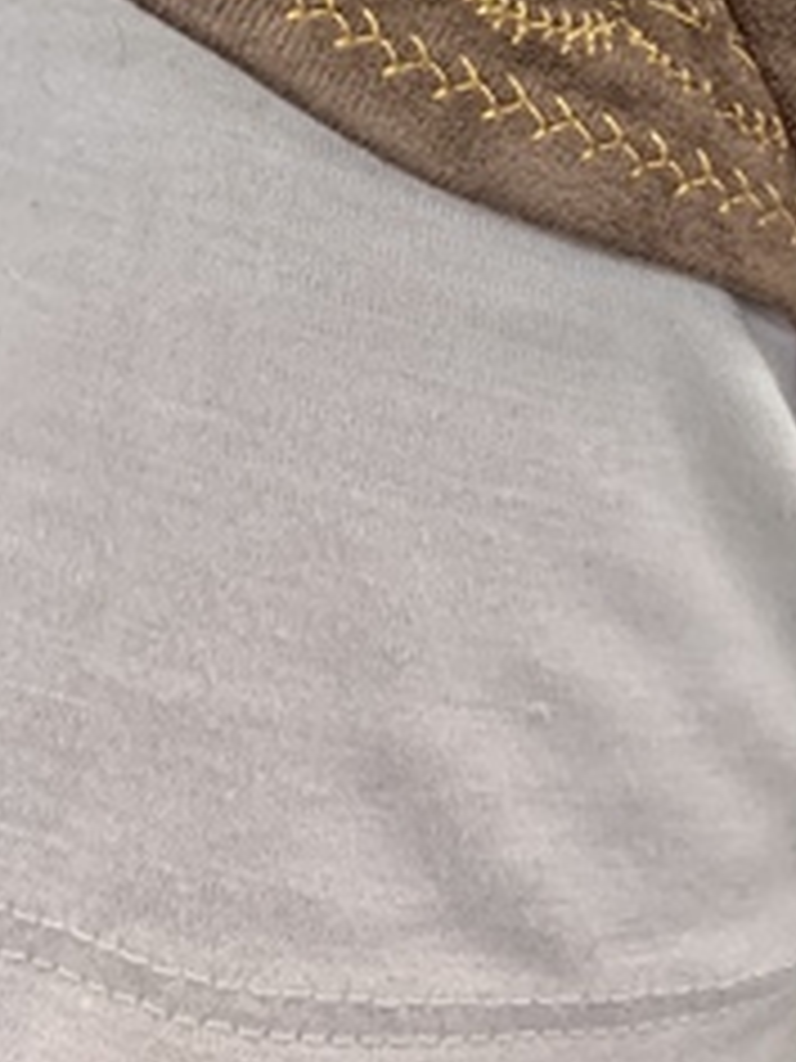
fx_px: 1932
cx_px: 355
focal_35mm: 63
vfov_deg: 27.3
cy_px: -196
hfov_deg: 23.3
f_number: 1.8
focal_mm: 4.25
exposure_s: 1/120
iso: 100
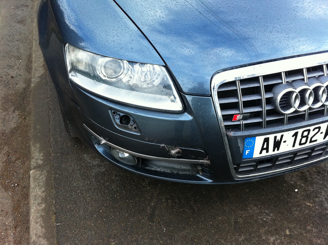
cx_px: 164
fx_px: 331
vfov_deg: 40.6
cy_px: 122
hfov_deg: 52.7
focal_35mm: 35
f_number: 2.8
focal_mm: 3.85
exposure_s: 1/120
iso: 125
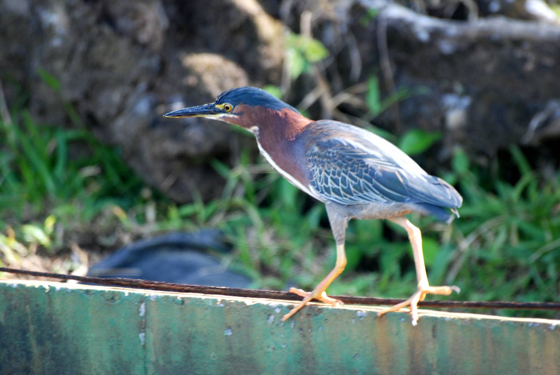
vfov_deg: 3.4
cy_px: 188
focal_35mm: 405
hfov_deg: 5.1
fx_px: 6307
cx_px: 280
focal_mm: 270
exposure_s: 1/200
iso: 400
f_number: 5.6
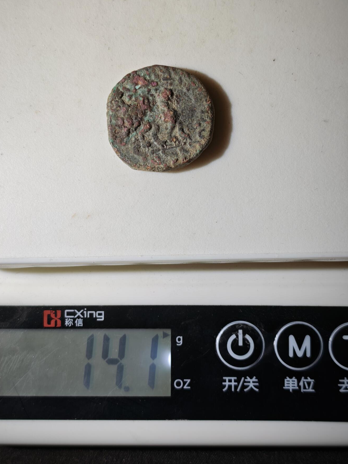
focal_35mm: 51
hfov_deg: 28.6
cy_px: 230
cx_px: 176
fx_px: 684
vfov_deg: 37.5
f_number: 1.63
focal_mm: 5.85
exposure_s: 1/349
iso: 50
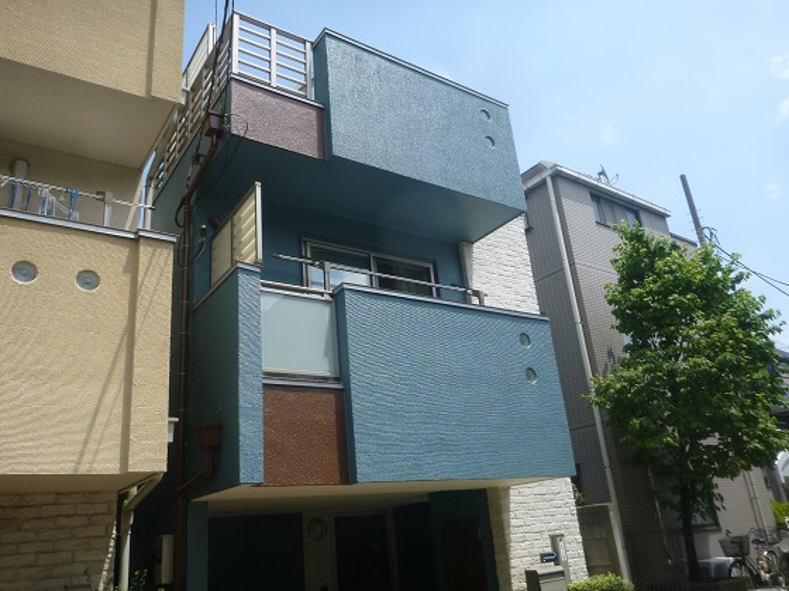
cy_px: 296
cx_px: 394
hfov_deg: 63.4
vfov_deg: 49.7
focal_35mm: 28
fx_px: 638
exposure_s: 1/640
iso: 100
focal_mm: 4.9
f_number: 3.3
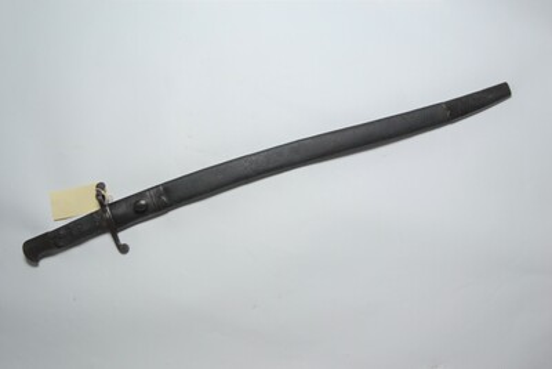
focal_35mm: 36
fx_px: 552
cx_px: 276
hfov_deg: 53.1
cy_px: 184
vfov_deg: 36.9
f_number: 4
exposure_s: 1/30
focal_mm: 24
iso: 400
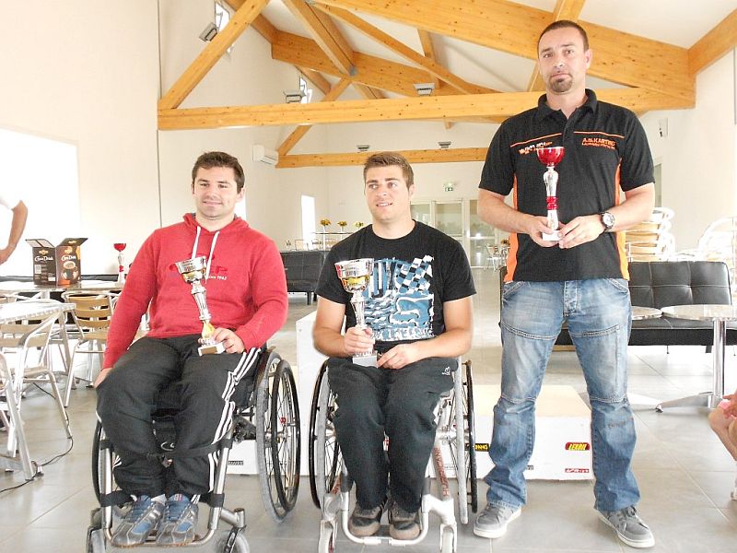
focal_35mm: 32
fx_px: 681
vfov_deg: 44.2
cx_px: 368
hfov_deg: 56.8
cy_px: 276
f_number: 3.6
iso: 500
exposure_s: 1/30
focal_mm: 6
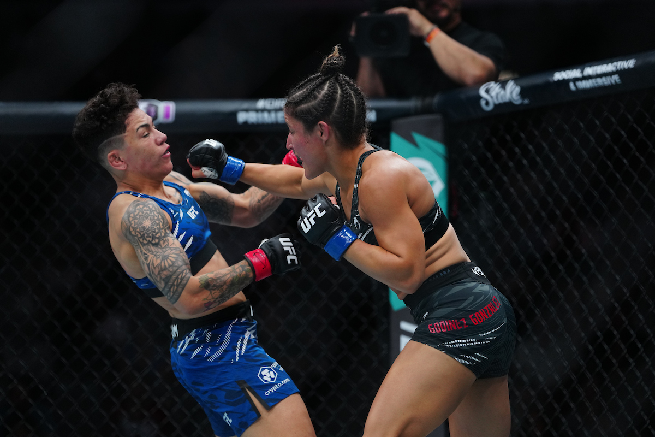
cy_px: 218
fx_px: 2784
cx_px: 328
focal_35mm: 153
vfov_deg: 9.0
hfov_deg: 13.4
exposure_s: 1/1250
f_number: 2.8
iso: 2000
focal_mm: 153
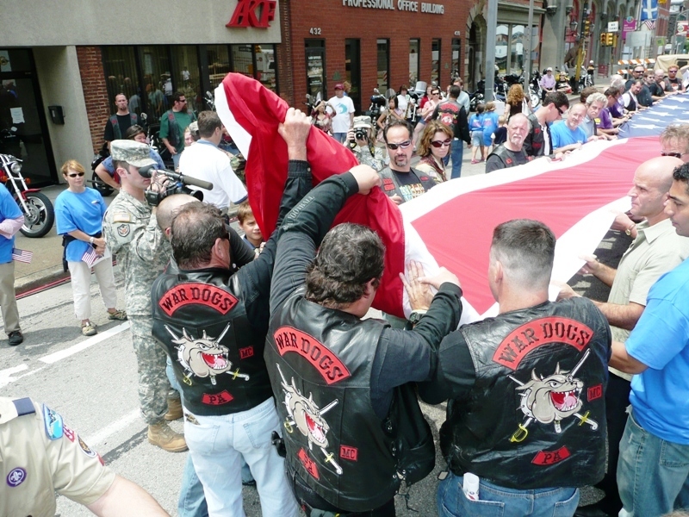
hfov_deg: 63.4
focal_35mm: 28
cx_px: 344
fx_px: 557
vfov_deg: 49.7
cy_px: 258
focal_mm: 4.6
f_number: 3.3
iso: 100
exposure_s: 1/500
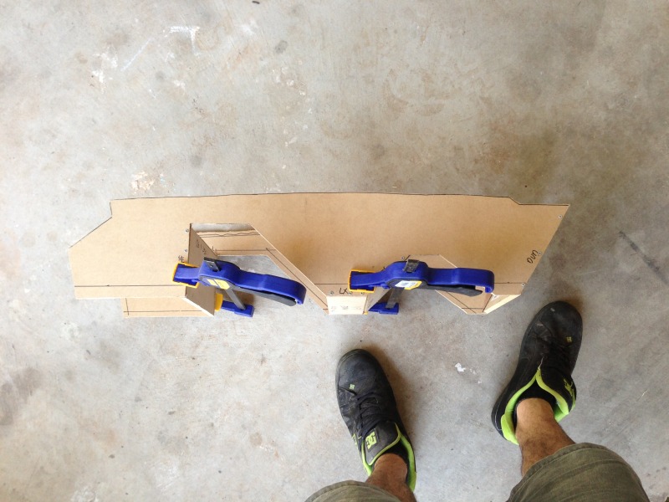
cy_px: 251
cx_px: 334
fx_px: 638
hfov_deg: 55.4
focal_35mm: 33
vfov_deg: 42.9
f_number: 2.4
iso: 64
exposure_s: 1/40
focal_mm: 4.1
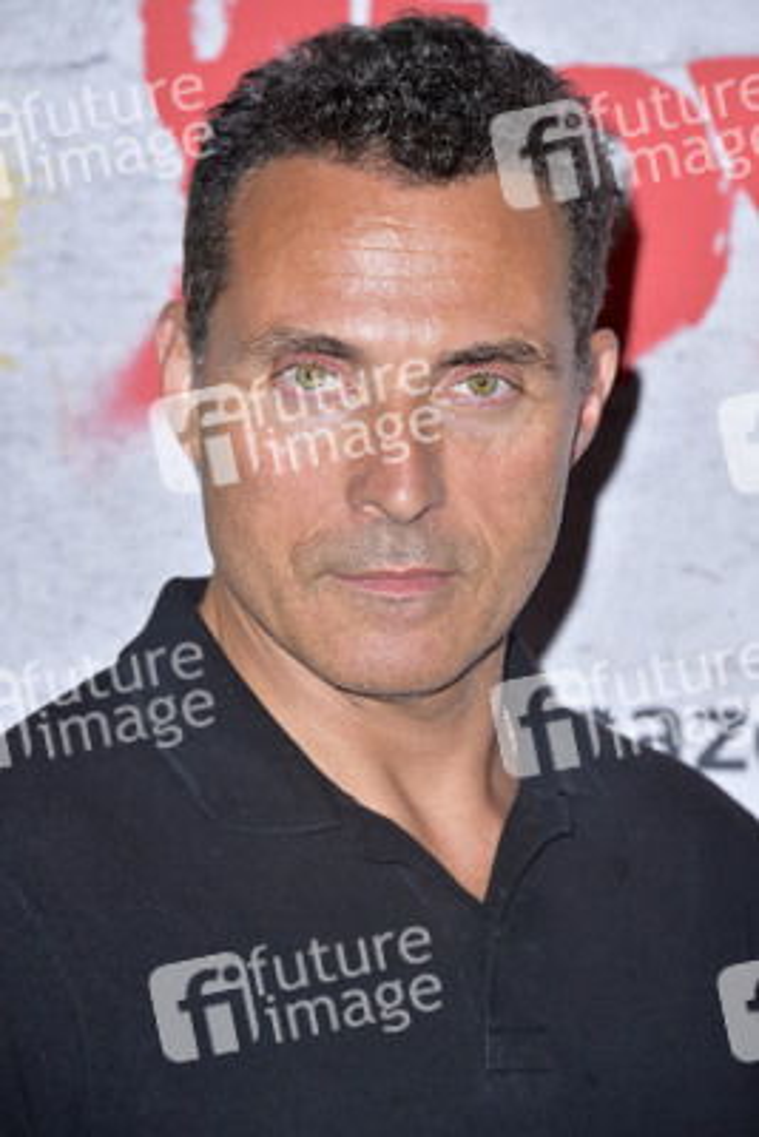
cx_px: 380
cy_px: 568
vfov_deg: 10.8
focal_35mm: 190
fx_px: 6003
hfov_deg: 7.2
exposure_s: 1/250
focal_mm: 190
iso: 320
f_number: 7.1
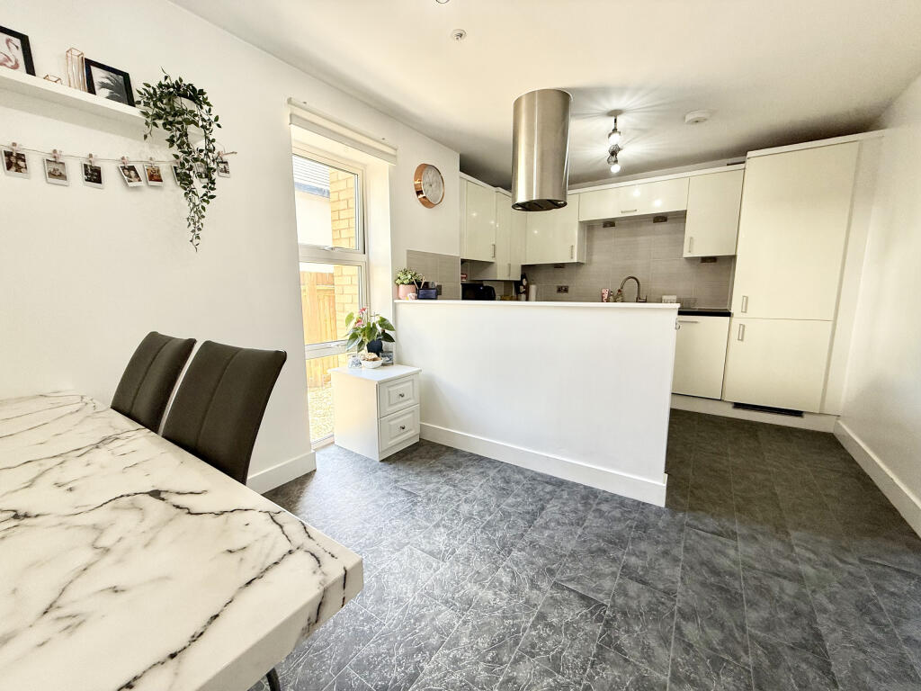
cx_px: 460
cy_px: 346
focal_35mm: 14
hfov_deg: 102.1
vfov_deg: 85.7
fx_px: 372
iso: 64
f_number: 2.2
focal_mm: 2.22
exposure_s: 1/99
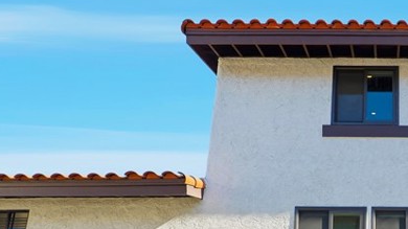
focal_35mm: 44
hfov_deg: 41.3
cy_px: 281
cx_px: 393
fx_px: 476
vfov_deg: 24.3
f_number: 8
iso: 320
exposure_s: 1/2000
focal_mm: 16
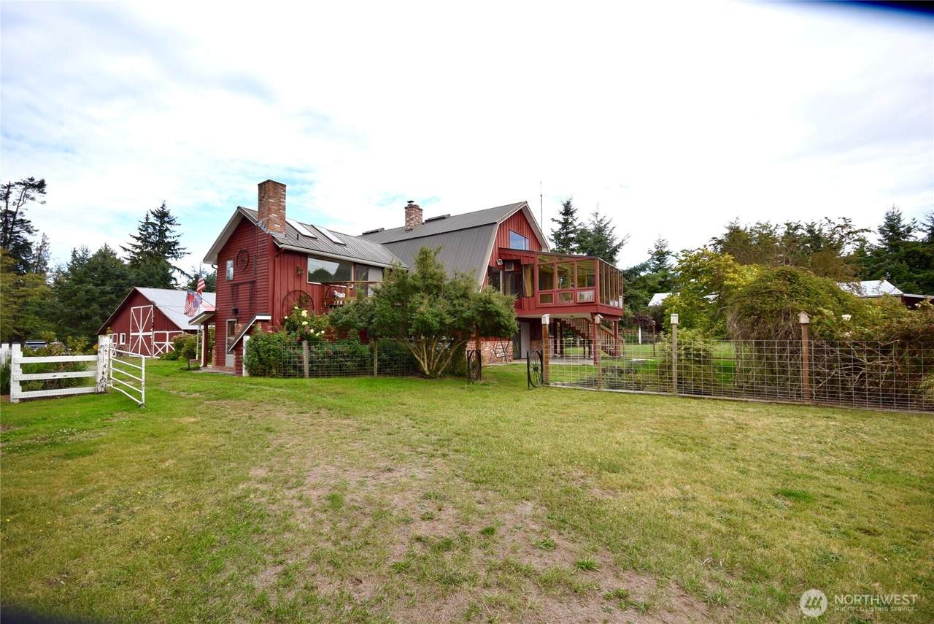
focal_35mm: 15
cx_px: 467
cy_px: 312
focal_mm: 10
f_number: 6.3
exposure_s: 1/160
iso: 100
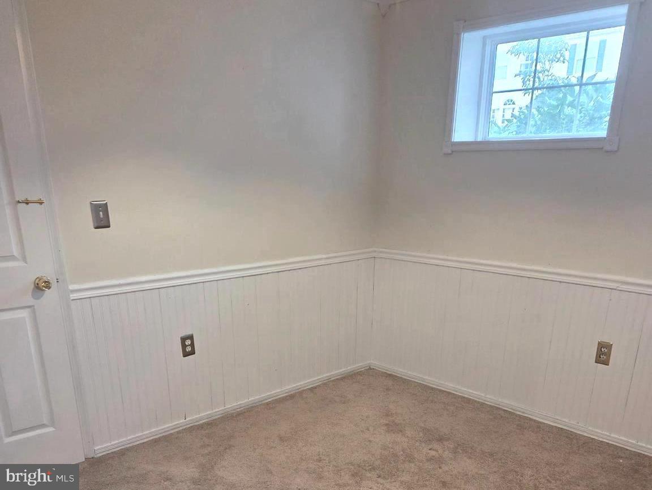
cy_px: 245
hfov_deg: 73.9
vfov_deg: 59.0
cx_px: 326
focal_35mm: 23
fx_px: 434
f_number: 1.8
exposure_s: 1/120
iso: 500
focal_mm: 5.4
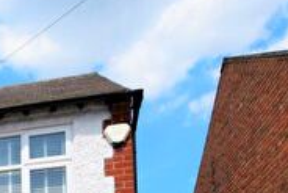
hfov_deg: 28.4
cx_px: -91
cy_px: 343
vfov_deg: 18.7
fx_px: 456
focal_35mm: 57
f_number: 10
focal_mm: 10
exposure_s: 1/400
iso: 200
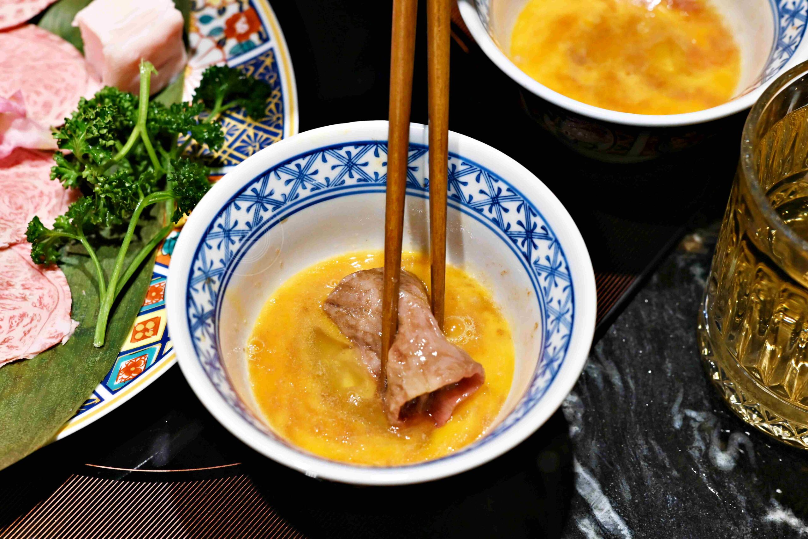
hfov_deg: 27.0
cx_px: 404
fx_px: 1683
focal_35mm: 75
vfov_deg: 18.2
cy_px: 270
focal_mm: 50
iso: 560
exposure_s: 1/200
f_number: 4
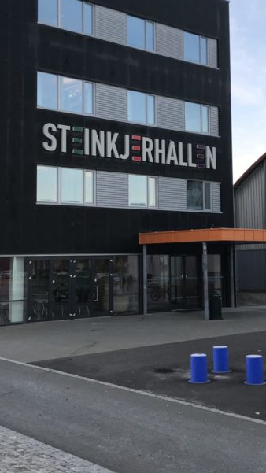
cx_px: 177
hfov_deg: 23.0
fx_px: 652
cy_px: 184
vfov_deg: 39.7
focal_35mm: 52
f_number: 1.8
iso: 20
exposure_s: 1/180
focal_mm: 3.99
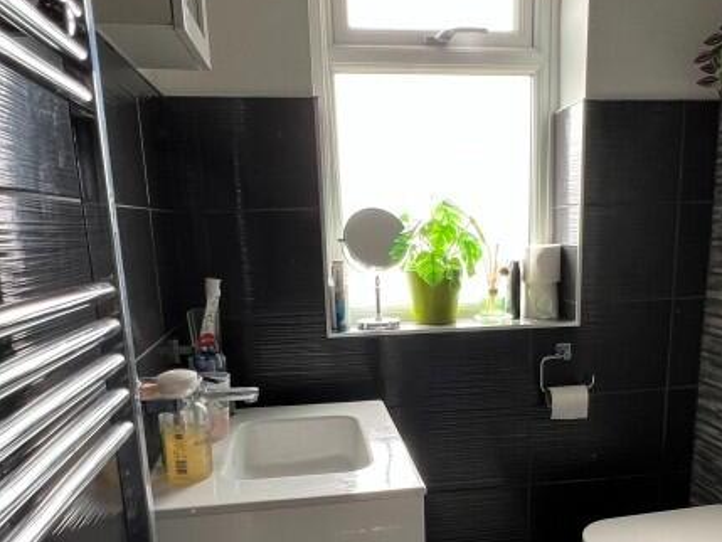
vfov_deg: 44.0
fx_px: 647
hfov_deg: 57.9
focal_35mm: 31
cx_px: 429
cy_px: 407
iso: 100
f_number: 1.8
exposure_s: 1/99
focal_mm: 1.57
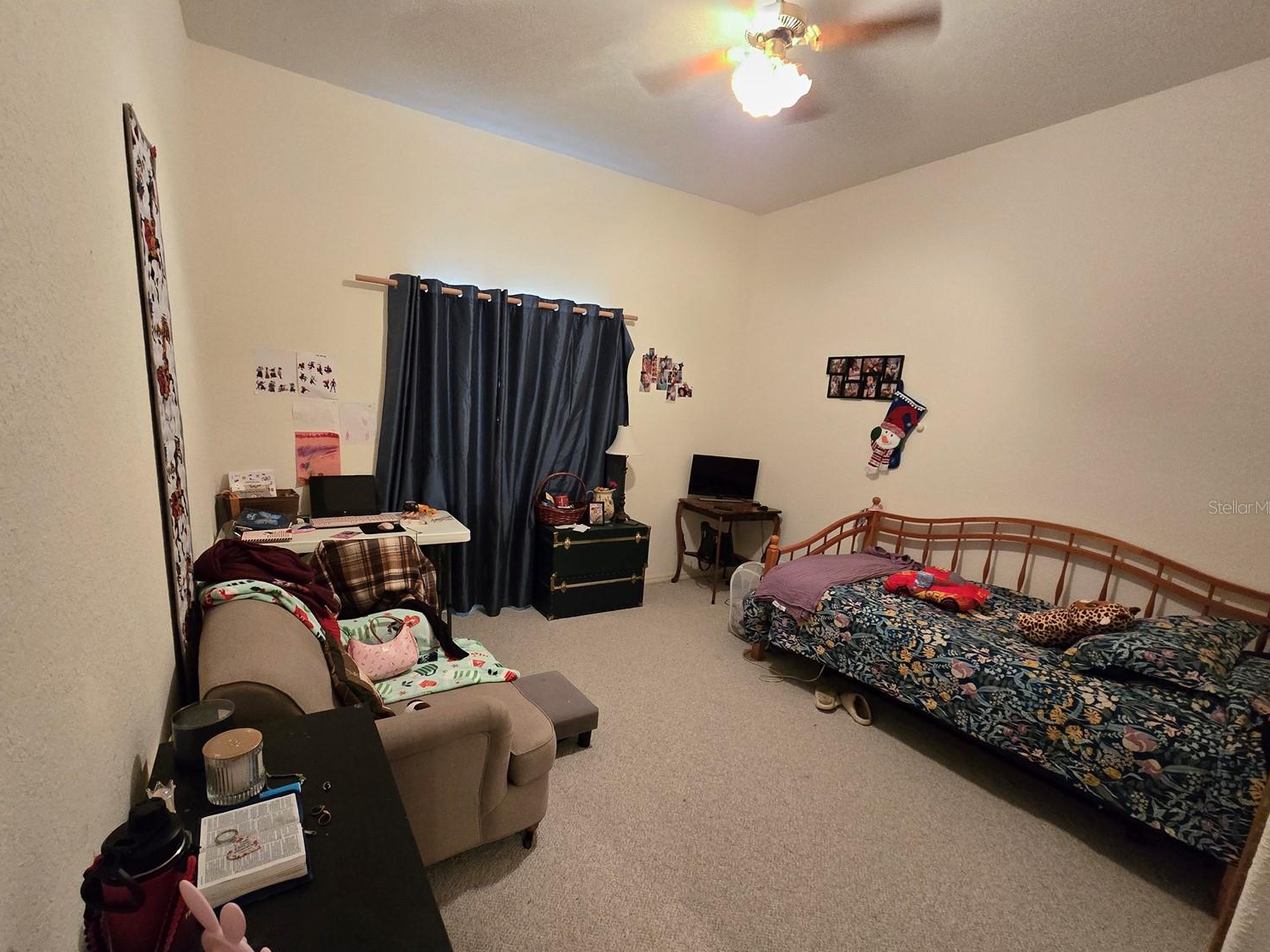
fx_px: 514
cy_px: 507
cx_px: 605
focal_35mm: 14
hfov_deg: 102.0
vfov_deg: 85.5
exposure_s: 1/60
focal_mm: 2.2
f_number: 2.2
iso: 1000
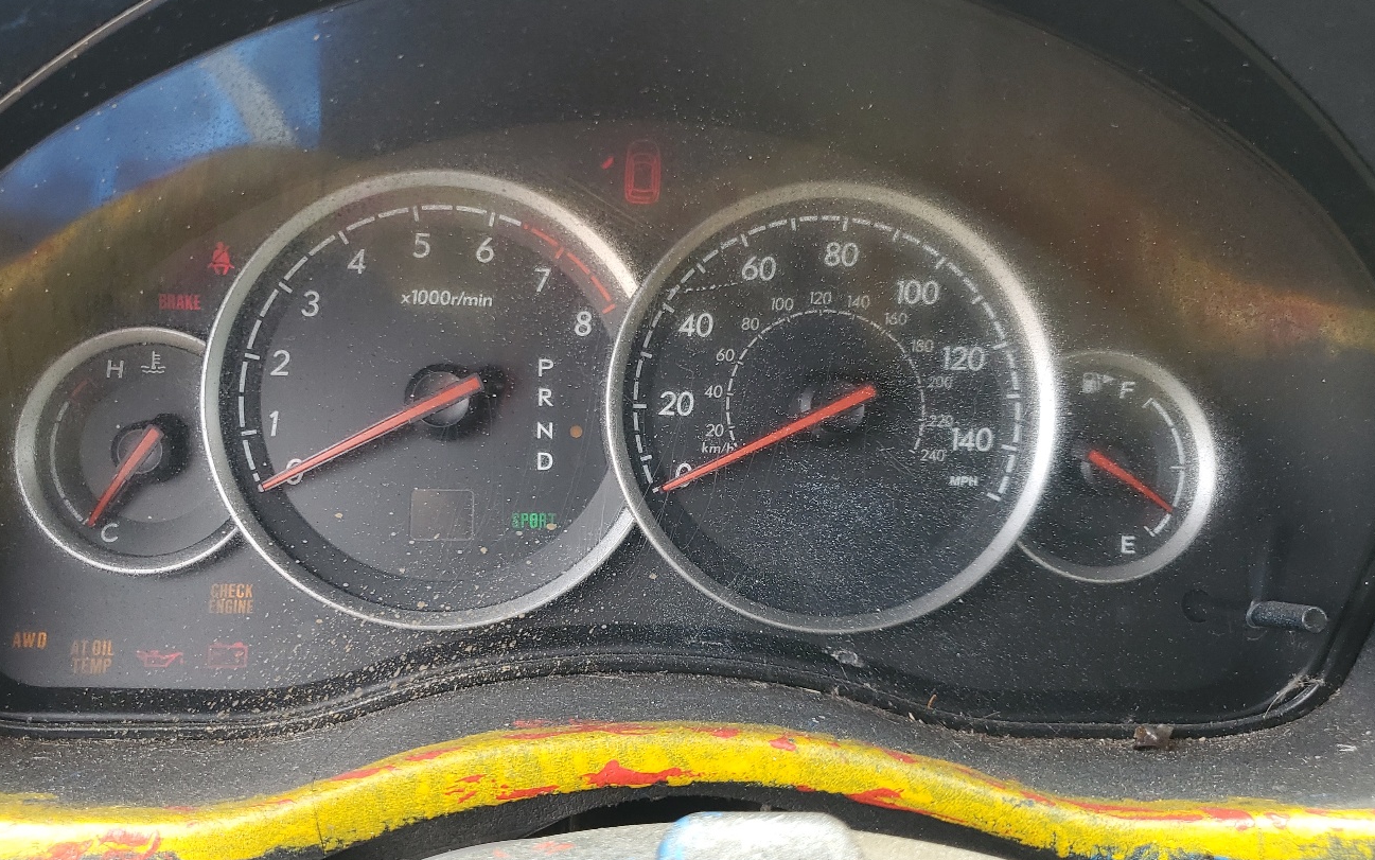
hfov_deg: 56.6
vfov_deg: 37.3
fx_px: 1274
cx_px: 617
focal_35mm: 34
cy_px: 424
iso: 51
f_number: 1.5
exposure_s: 1/120
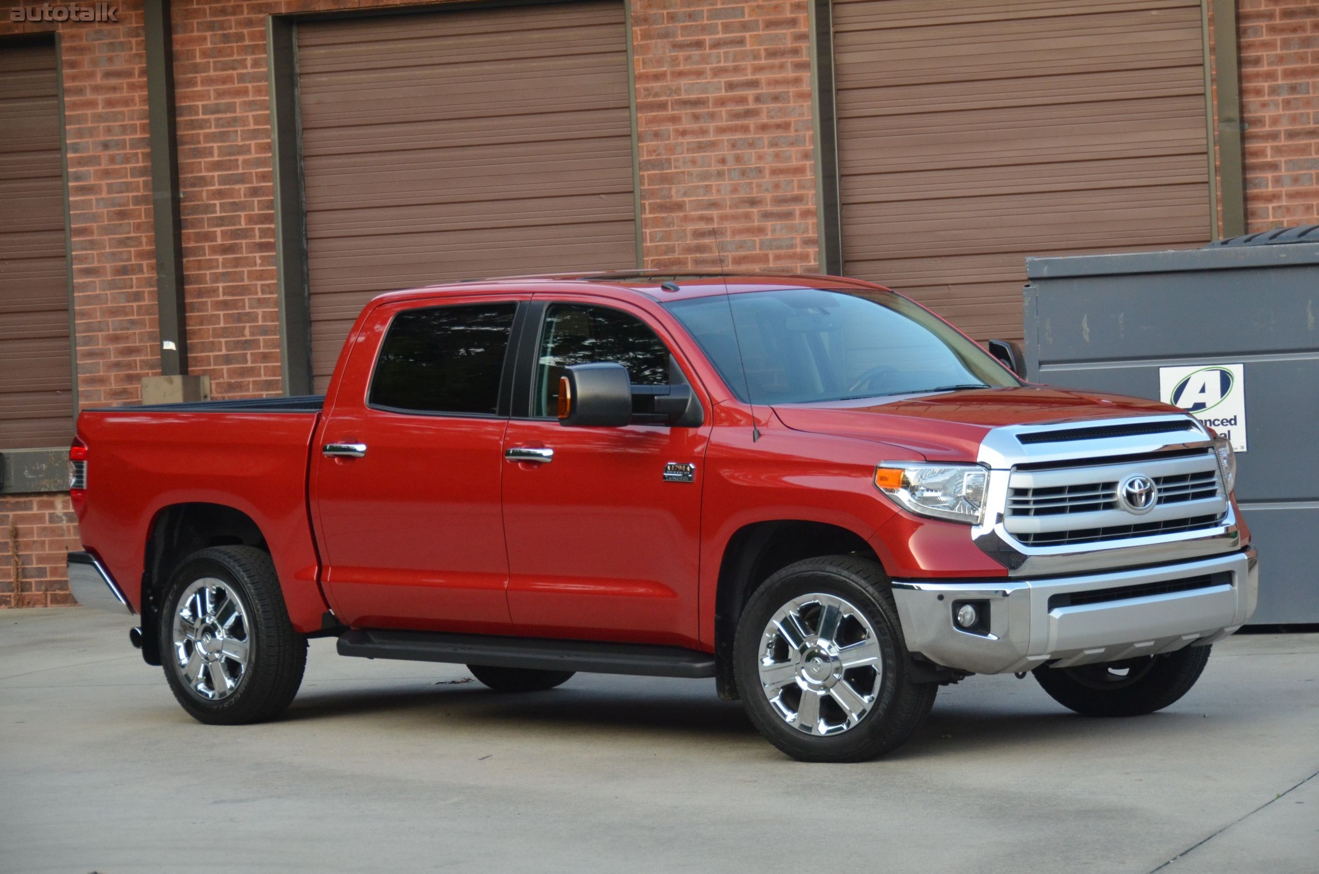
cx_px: 660
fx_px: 4113
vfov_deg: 12.1
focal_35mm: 112
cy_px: 437
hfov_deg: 18.2
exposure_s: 1/500
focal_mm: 75
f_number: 5
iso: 1400
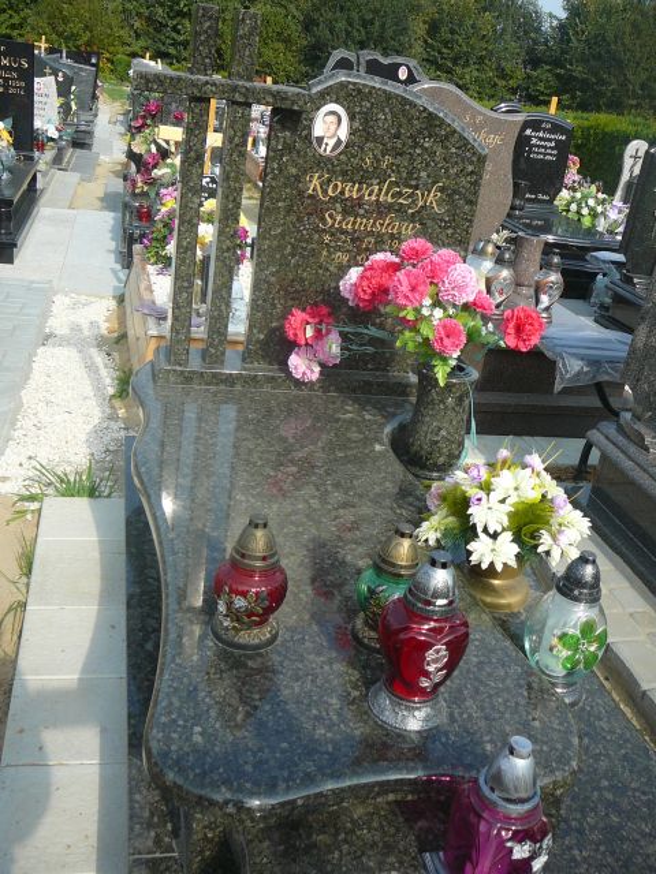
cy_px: 437
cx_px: 328
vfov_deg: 52.6
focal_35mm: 35
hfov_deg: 40.7
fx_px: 884
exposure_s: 1/640
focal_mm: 5.2
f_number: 2.8
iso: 80
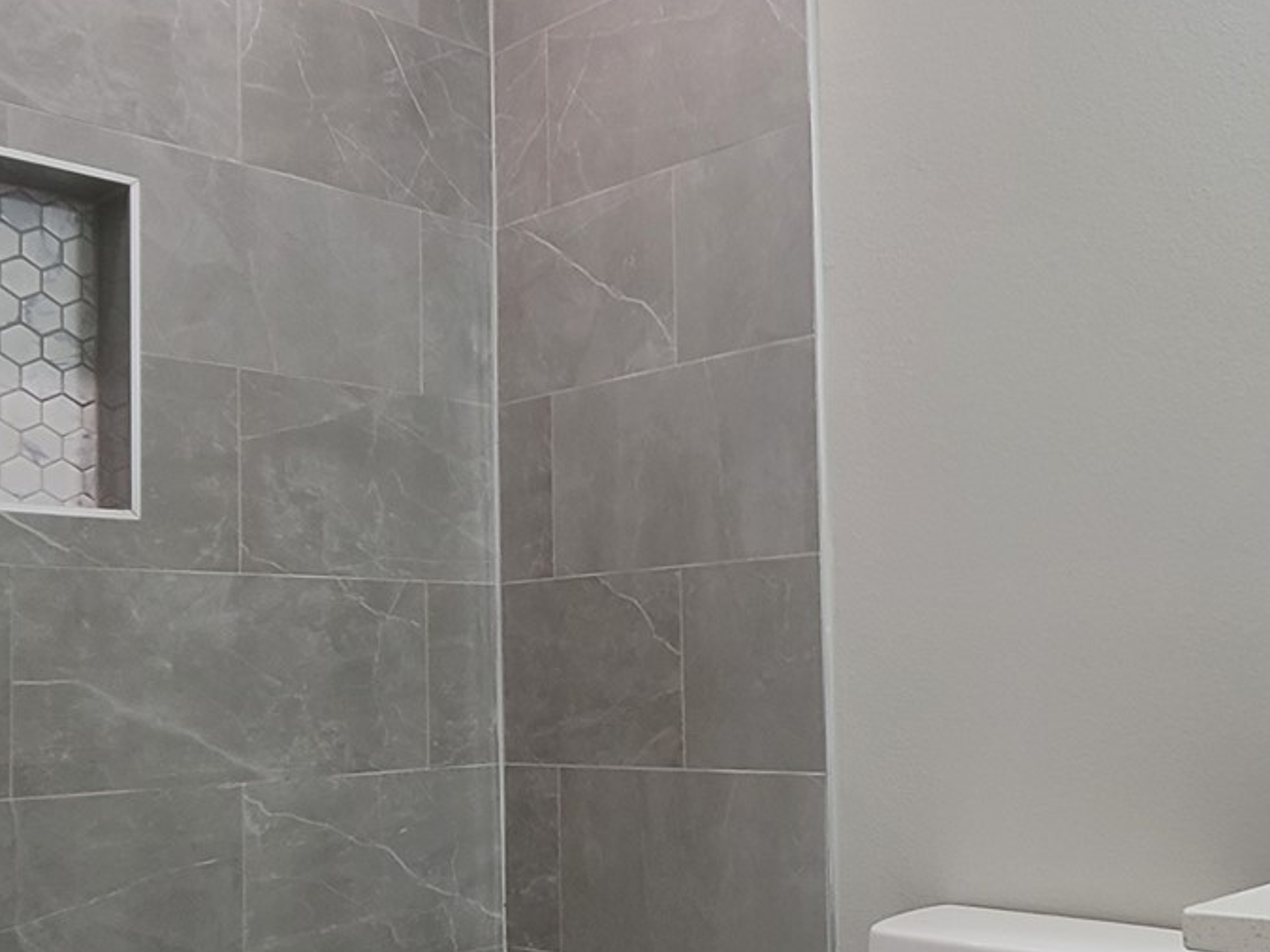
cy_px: 638
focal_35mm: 37
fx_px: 1357
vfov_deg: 38.2
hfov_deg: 48.5
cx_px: 928
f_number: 2.2
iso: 100
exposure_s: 1/60
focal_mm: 2.2
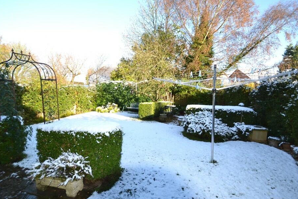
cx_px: 150
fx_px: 141
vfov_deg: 70.4
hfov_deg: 93.3
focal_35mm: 17
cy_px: 103
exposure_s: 1/200
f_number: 4.5
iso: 100
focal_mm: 10
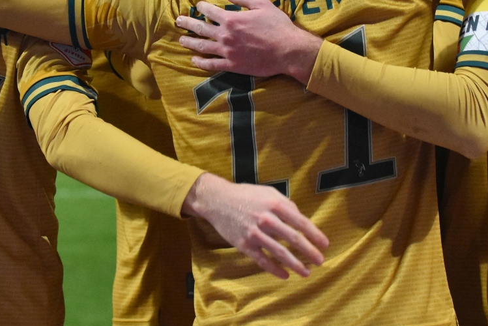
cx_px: 266
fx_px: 3648
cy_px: 52
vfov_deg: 5.1
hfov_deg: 7.7
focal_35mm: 269
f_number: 2.8
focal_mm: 70
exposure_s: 1/640
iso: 4000
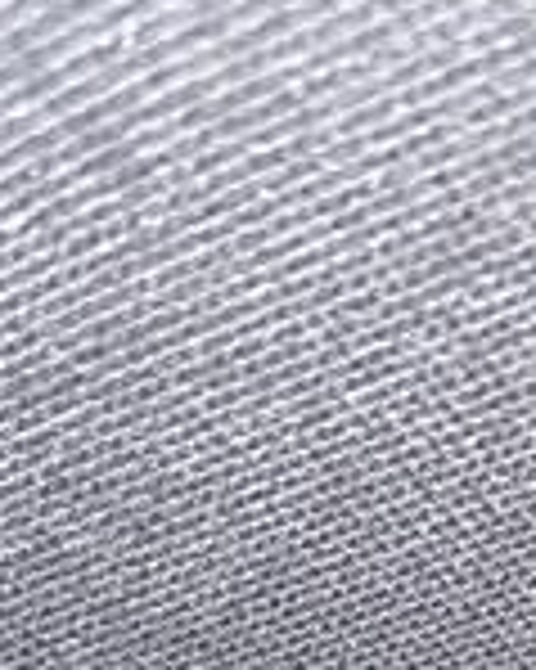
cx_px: 734
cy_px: 1043
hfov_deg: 13.5
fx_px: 2164
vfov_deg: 16.0
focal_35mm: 109
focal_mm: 5.7
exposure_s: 1/28
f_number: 1.5
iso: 32
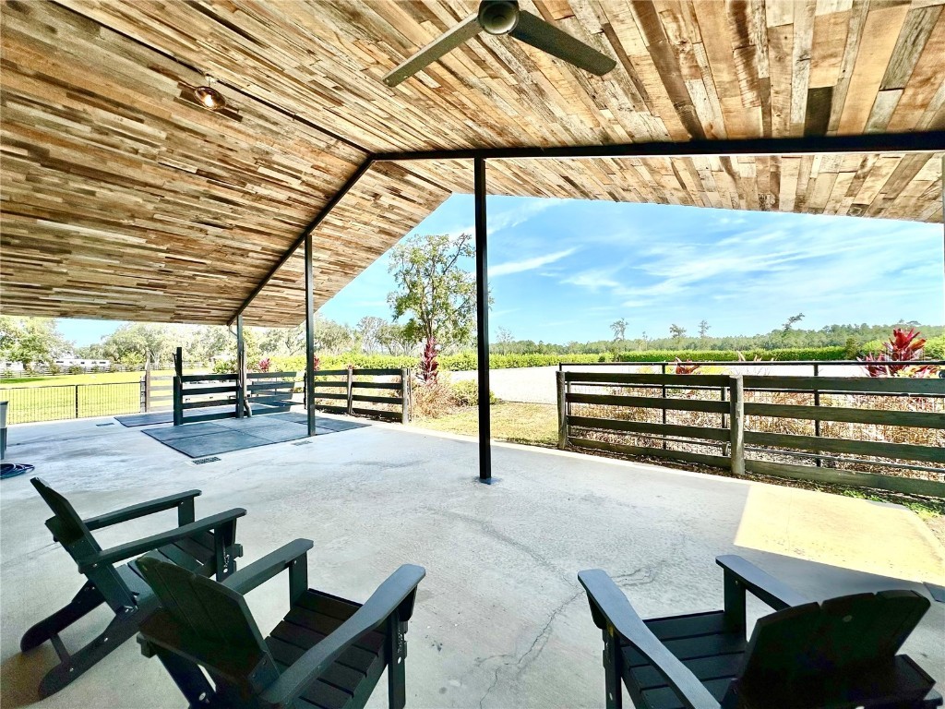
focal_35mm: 14
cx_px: 472
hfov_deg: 102.1
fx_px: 382
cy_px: 354
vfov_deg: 85.7
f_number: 2.2
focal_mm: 2.22
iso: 40
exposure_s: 1/1490
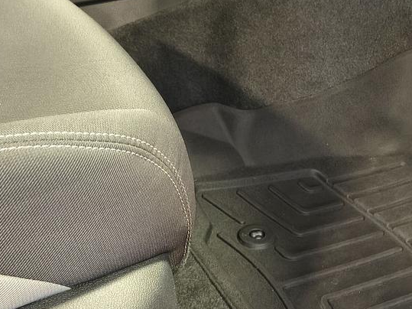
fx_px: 678
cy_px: 155
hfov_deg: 33.1
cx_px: 310
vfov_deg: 25.6
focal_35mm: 57
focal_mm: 5.56
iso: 1479
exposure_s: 1/40
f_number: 1.8
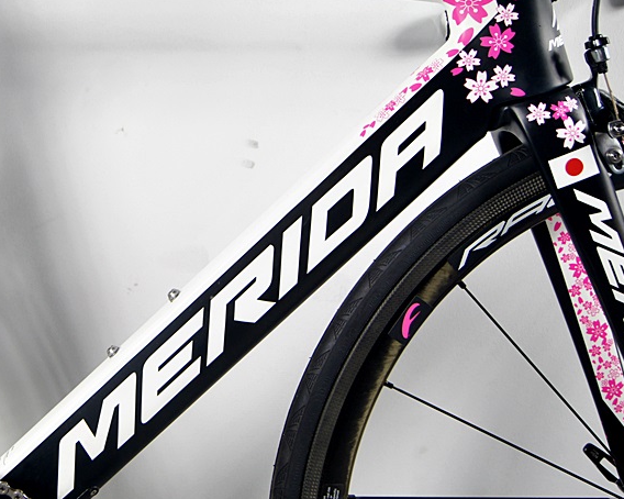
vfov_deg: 26.2
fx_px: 1071
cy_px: 200
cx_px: 148
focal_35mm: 58
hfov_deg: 31.8
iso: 400
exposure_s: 1/60
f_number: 4
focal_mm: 26
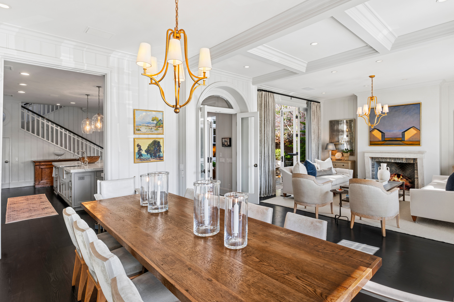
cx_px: 248
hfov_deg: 89.8
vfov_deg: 67.4
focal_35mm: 18
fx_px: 227
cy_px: 145
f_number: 8
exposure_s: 1/25
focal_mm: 16
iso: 200
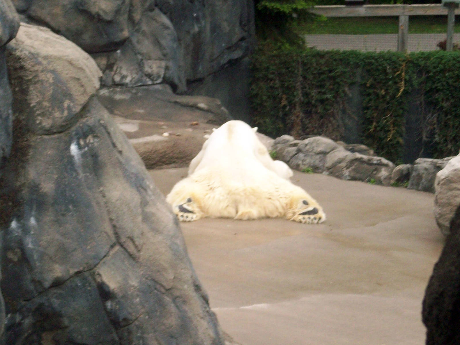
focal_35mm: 111
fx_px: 1475
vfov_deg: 13.3
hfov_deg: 17.7
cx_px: 230
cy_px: 172
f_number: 5.2
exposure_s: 1/90.2
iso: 100
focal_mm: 18.6
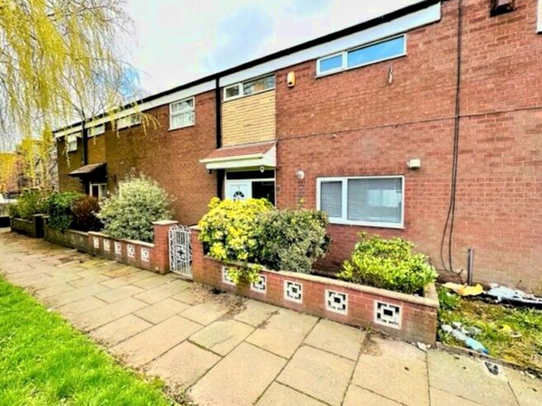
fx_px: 235
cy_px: 199
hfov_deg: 98.2
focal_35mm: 15
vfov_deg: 81.8
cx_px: 276
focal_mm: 2.22
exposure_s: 1/193
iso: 40
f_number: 2.2
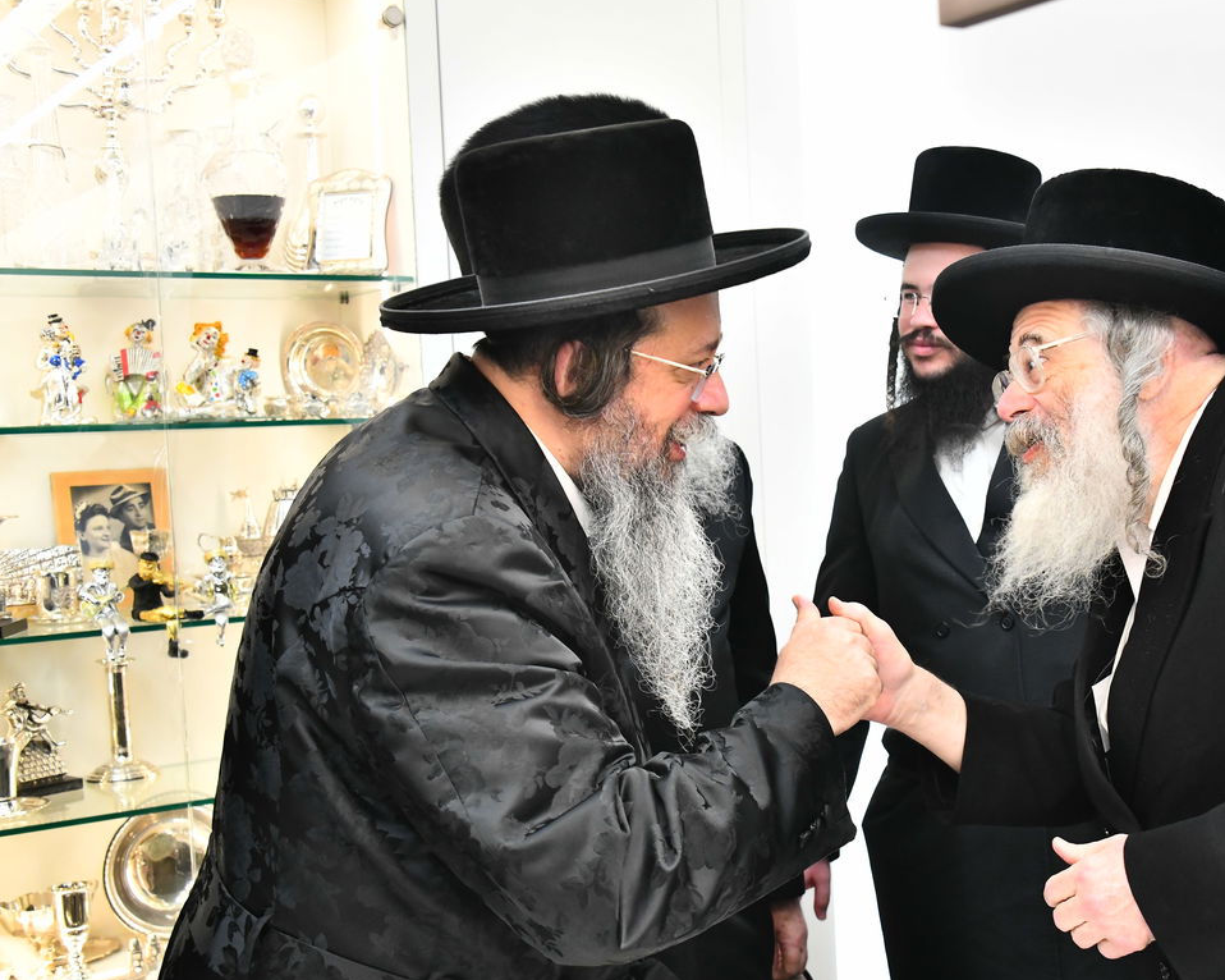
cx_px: 834
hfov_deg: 38.3
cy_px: 519
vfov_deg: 31.4
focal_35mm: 48
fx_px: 1740
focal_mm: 35
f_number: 5.6
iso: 2500
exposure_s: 1/160
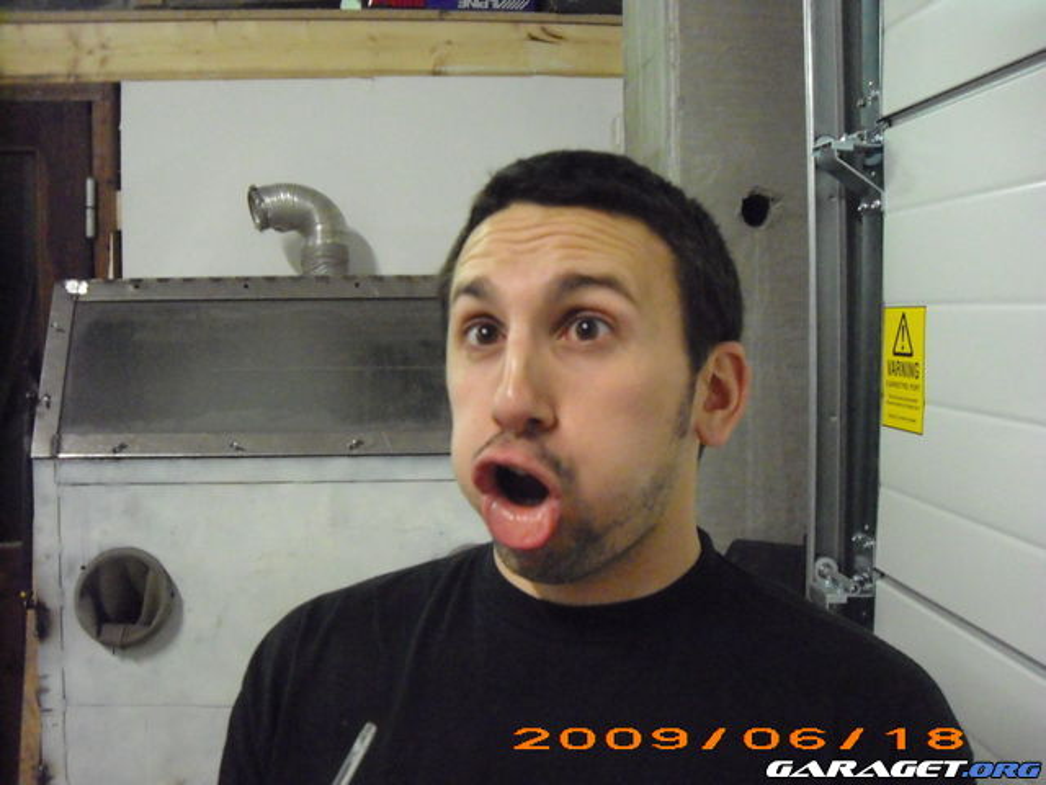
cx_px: 523
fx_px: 1118
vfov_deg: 38.7
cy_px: 392
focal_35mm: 37
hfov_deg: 50.1
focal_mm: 6.2
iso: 1250
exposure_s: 1/30
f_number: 2.7
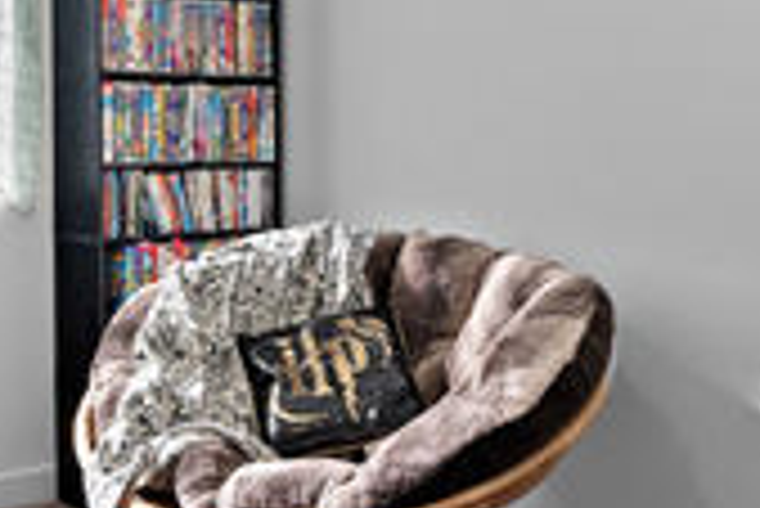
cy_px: 128
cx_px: 256
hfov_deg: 37.1
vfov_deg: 25.3
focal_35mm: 53
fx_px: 1120
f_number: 8
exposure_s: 1/20
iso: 500
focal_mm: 14
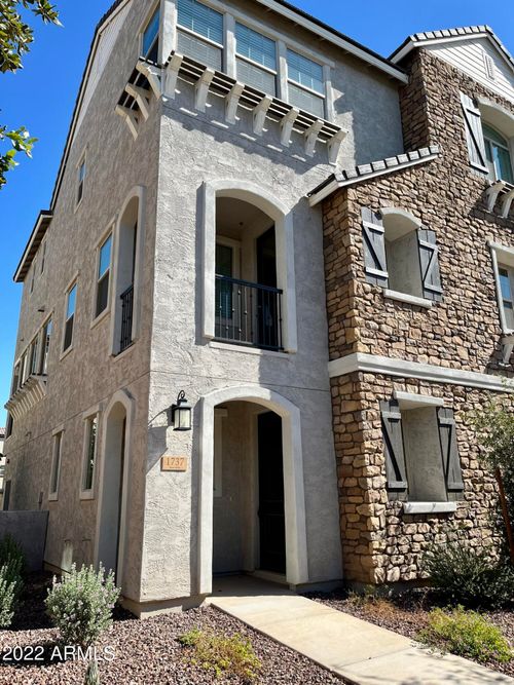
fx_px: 515
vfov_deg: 67.3
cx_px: 257
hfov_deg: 53.0
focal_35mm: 26
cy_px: 342
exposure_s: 1/2222
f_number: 1.6
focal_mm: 5.1
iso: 50
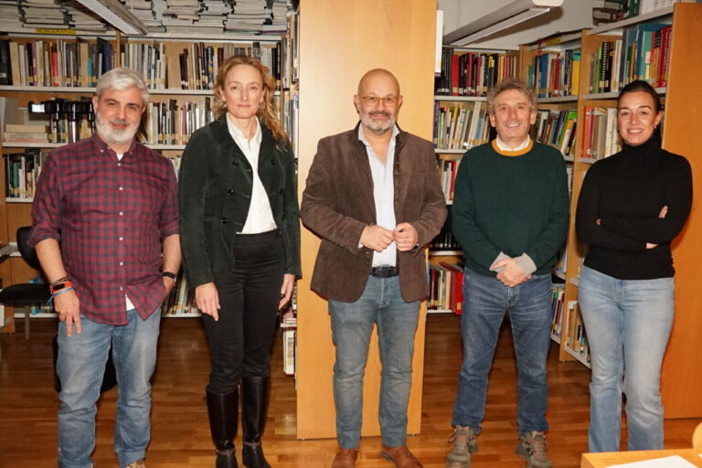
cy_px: 234
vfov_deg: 40.0
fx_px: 643
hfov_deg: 57.2
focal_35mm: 33
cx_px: 351
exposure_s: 1/125
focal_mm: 22
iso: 5000
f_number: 5.6
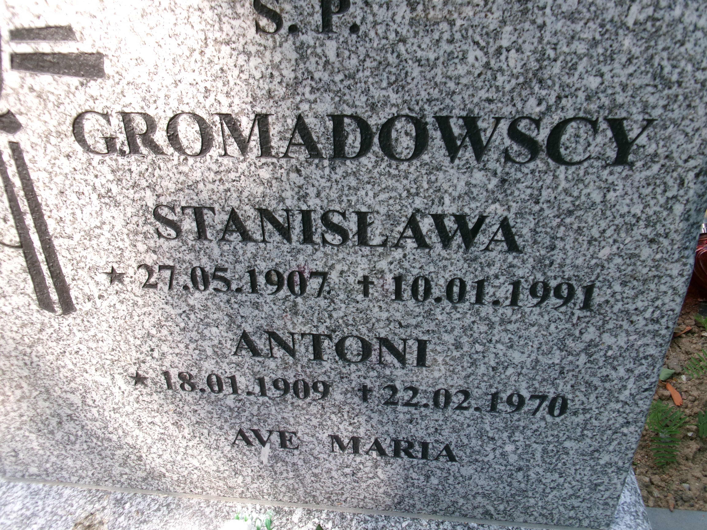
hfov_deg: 63.4
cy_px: 265
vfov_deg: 49.7
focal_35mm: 28
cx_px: 354
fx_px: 572
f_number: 3.9
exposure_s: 1/160
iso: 100
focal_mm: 5.1
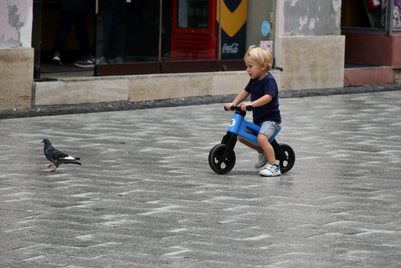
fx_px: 2841
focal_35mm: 255
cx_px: 231
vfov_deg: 5.4
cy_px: 127
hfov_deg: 8.1
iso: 360
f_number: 5.6
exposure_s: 1/500
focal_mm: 140
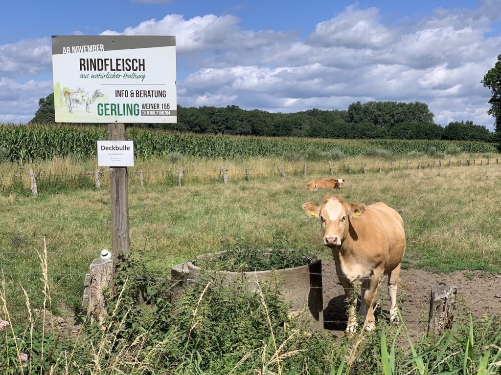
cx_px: 250
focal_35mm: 52
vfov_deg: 28.0
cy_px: 188
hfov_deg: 36.8
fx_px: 753
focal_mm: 6
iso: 16
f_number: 2.4
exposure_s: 1/1453
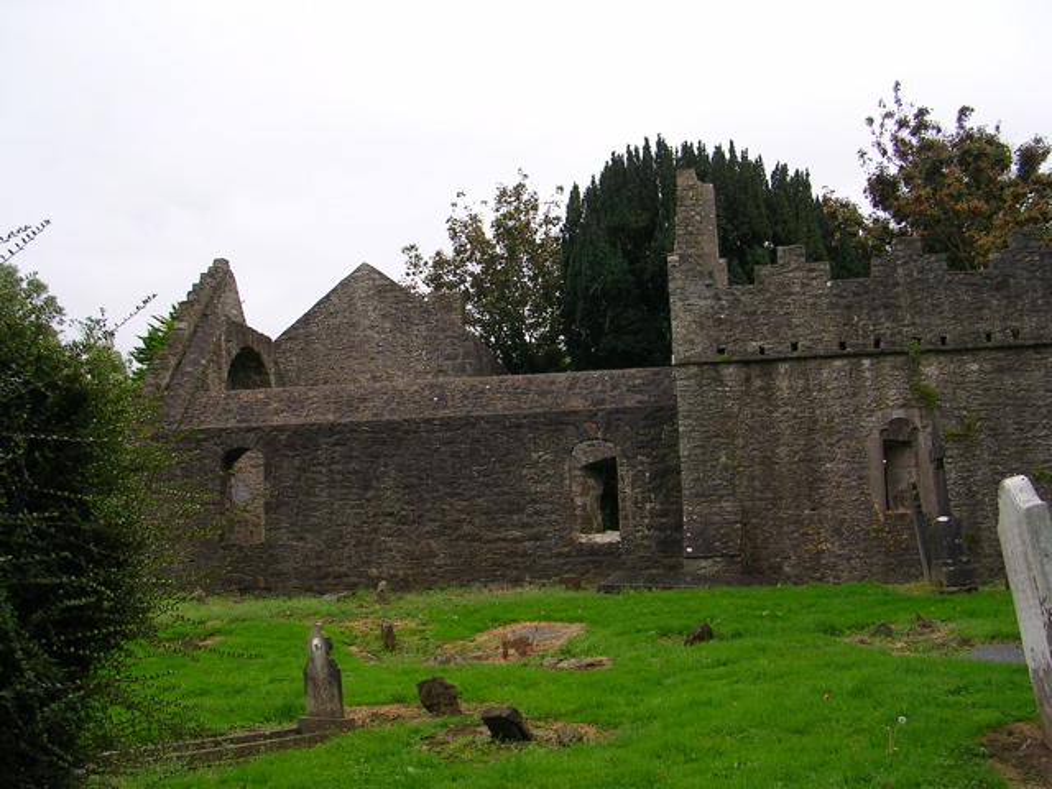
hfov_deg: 49.0
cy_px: 394
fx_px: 1155
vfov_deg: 37.7
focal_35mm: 38
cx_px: 526
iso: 50
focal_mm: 5.8
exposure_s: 1/230
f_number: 2.8
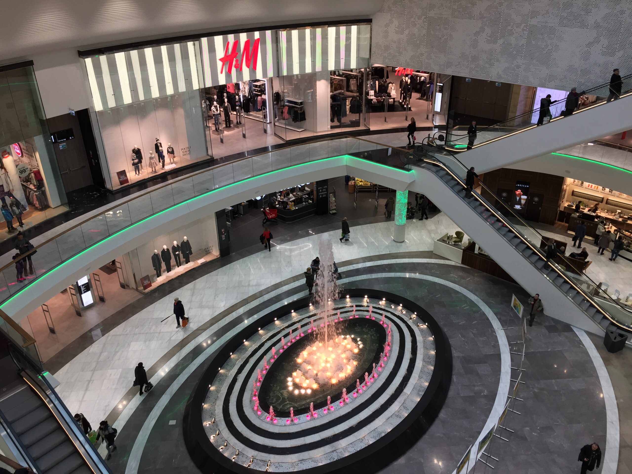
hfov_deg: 61.7
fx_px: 529
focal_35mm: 29
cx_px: 316
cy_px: 237
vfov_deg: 48.2
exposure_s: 1/100
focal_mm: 4.15
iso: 50
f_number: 2.2
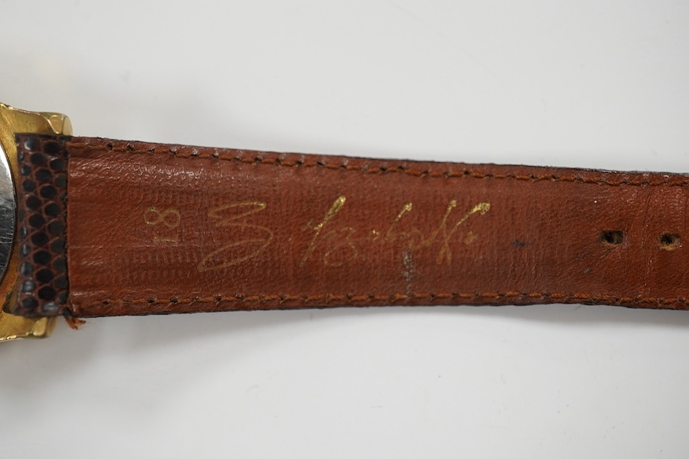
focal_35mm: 45
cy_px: 230
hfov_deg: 43.6
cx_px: 344
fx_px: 861
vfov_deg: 29.9
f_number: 9
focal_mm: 30
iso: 1250
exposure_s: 1/125
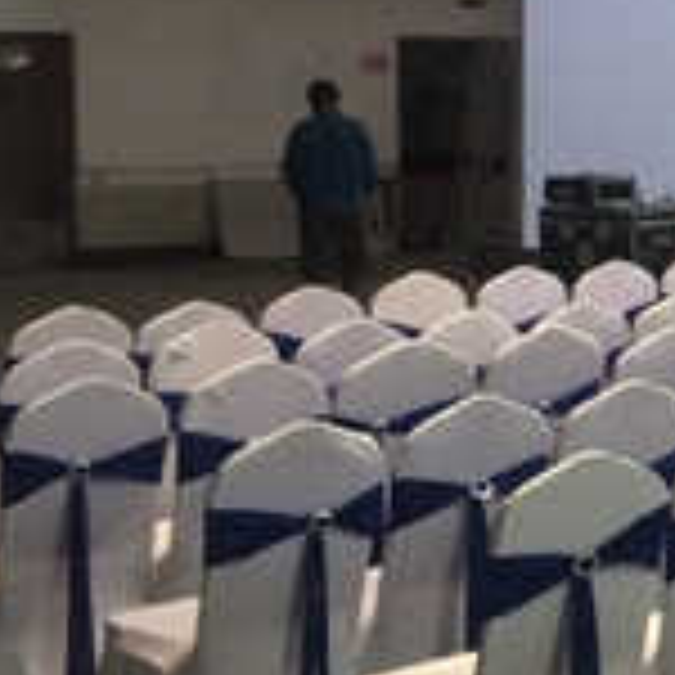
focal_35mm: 111
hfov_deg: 14.3
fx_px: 2449
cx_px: 1120
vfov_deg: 15.6
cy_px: 164
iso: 200
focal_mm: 4.15
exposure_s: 1/33
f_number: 2.2
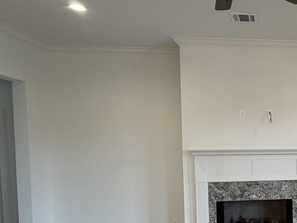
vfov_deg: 35.9
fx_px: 335
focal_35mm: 39
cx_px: 325
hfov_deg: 39.4
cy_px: 170
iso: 200
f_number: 2.2
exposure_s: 1/120
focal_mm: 2.22
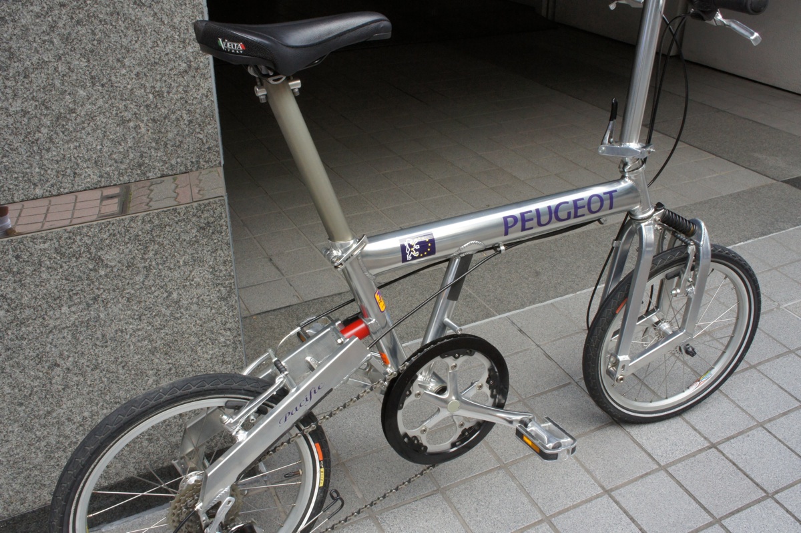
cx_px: 400
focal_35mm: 32
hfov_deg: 59.5
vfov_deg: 41.6
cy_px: 266
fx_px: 700
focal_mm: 21
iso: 800
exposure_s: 1/40
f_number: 16
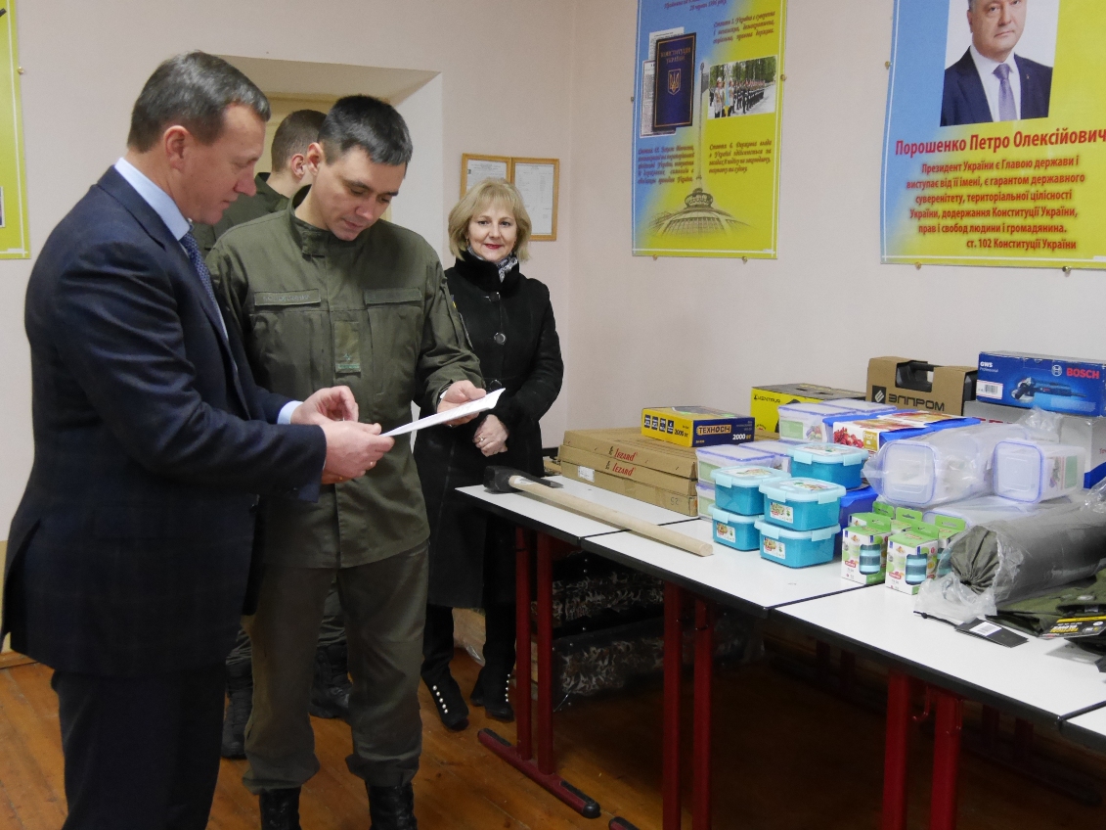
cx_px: 553
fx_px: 1214
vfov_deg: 37.7
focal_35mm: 38
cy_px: 415
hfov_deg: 49.0
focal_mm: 19
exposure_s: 1/60
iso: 3200
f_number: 3.8
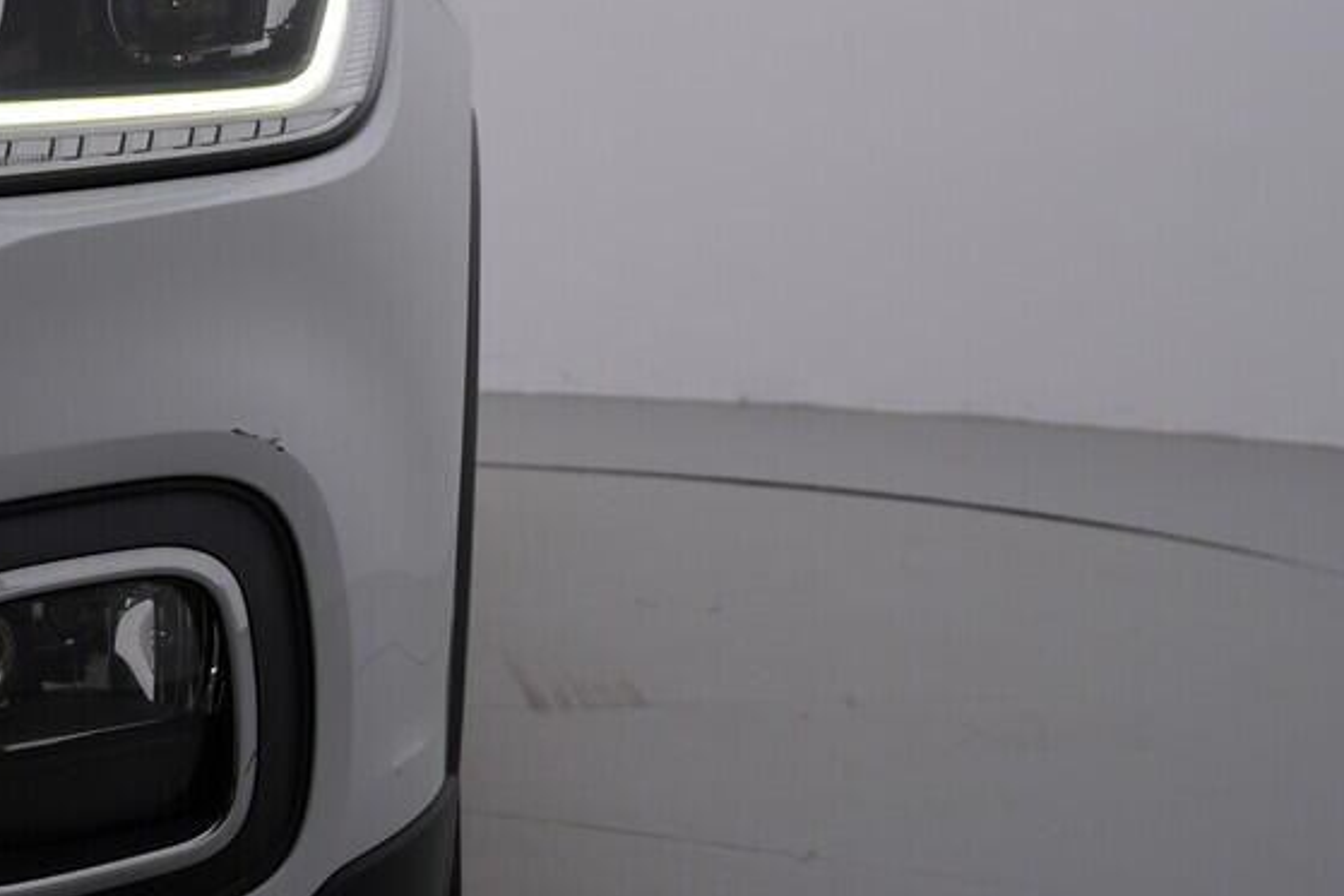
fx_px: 2464
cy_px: 371
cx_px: 462
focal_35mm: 66
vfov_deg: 20.6
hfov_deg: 30.3
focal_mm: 24
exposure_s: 1/160
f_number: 5.6
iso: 125
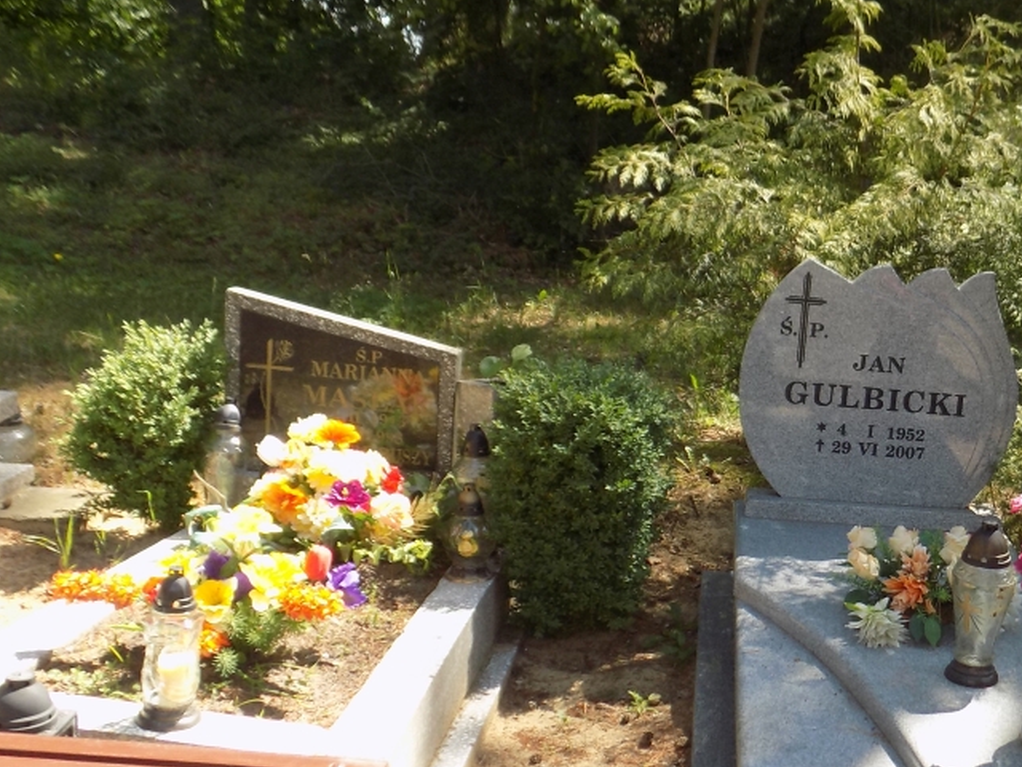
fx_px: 1358
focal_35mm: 46
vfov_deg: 31.5
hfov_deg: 39.9
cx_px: 790
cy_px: 439
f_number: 3.1
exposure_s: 1/250
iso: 80
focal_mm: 4
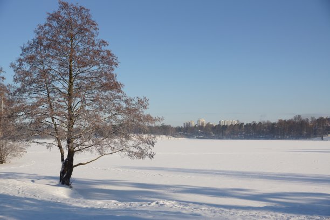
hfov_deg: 46.4
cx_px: 165
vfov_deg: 31.9
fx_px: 385
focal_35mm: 42
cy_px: 110
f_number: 4.5
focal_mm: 28
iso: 100
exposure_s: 1/1250
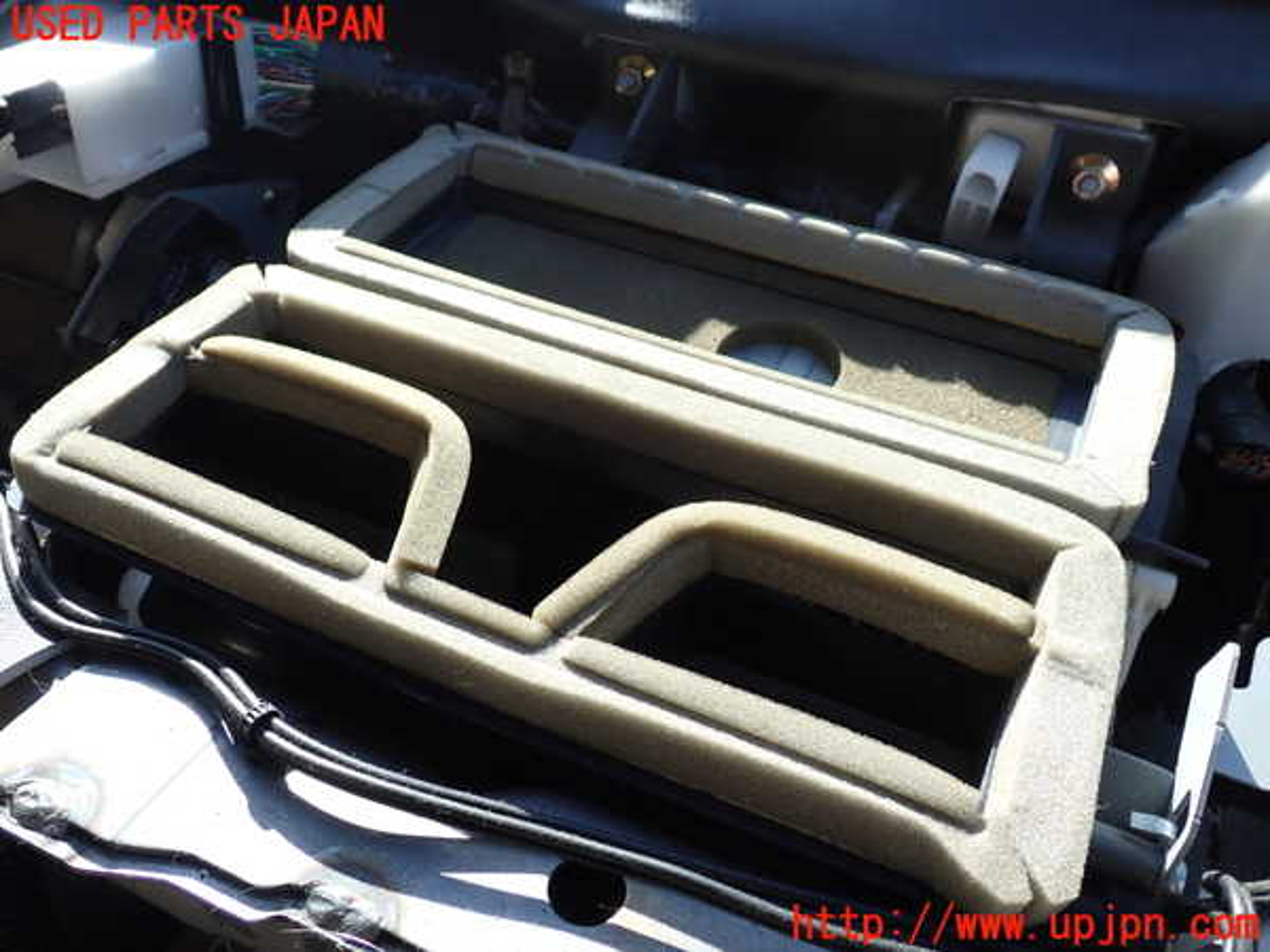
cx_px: 635
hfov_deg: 60.0
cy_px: 476
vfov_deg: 46.8
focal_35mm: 30
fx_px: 1101
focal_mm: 5.4
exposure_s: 1/250
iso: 100
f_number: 3.2
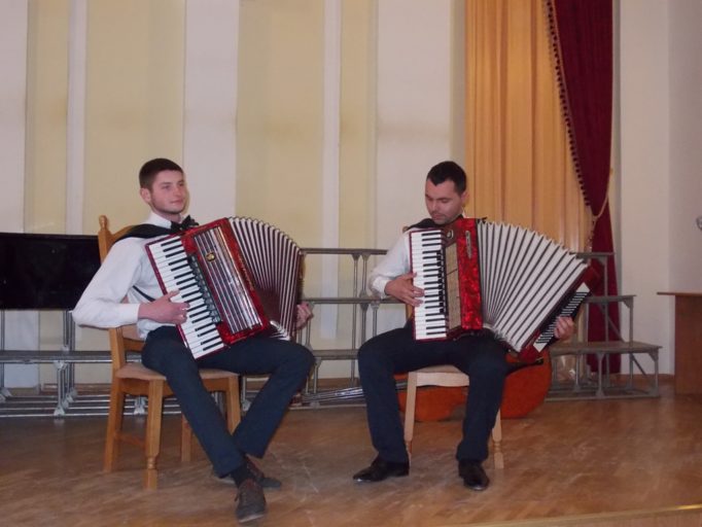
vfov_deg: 33.6
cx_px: 351
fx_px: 872
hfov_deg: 43.8
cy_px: 264
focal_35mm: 43
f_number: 3.3
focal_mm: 6.1
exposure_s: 1/30
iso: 400
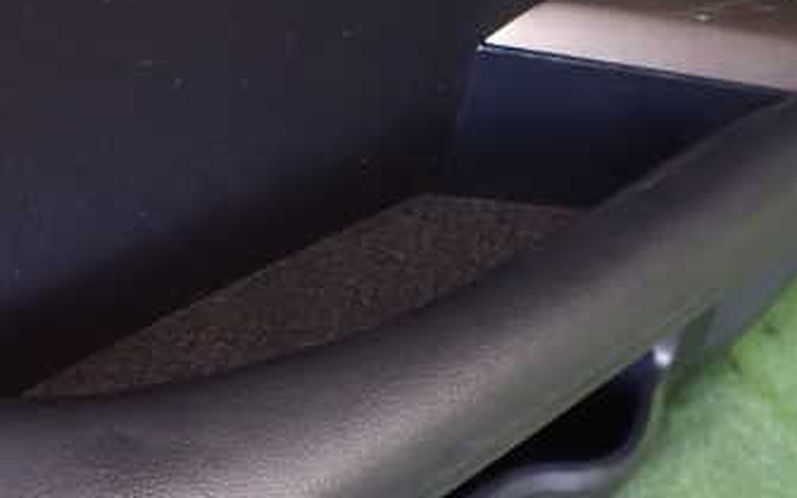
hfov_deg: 35.7
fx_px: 1237
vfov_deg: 22.7
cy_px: 253
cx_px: 409
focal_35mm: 57
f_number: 2.3
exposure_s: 1/30
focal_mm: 5.4
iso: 1600
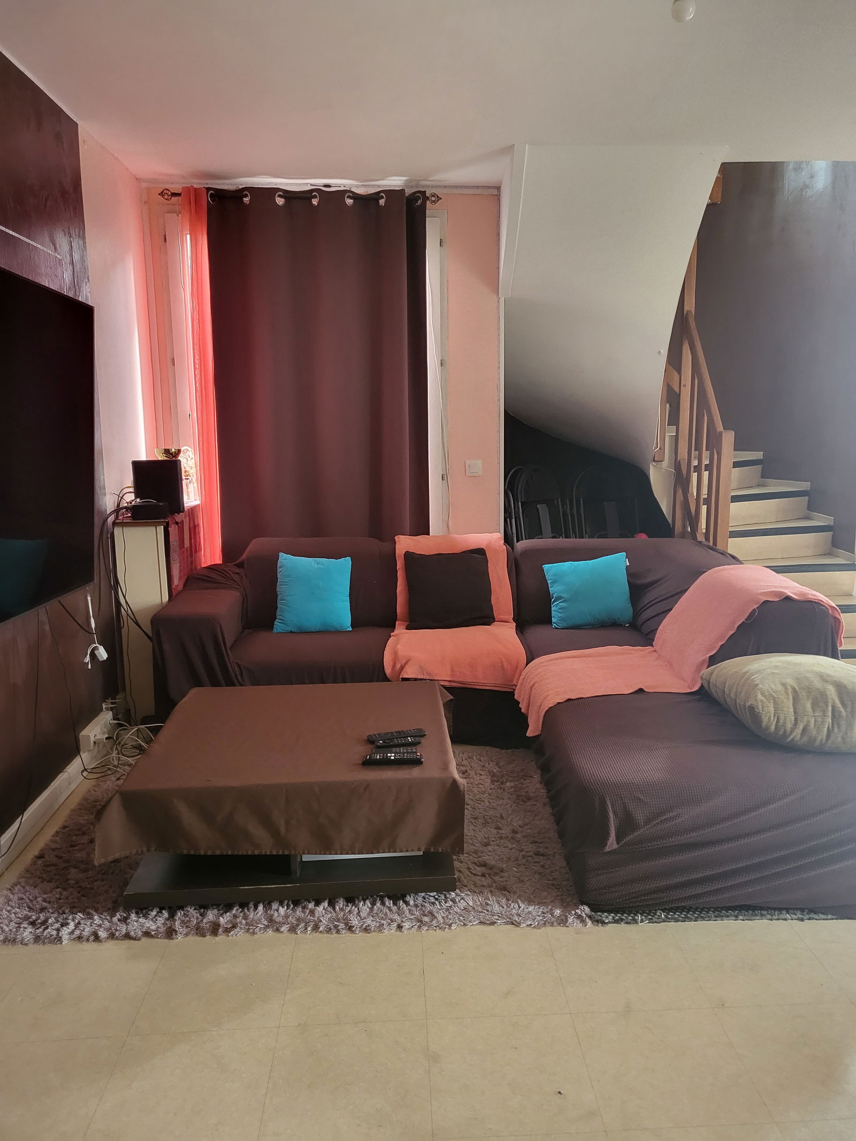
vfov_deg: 67.3
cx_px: 428
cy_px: 570
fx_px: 857
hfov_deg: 53.1
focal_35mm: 26
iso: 640
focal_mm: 5.4
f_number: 1.8
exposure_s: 1/50
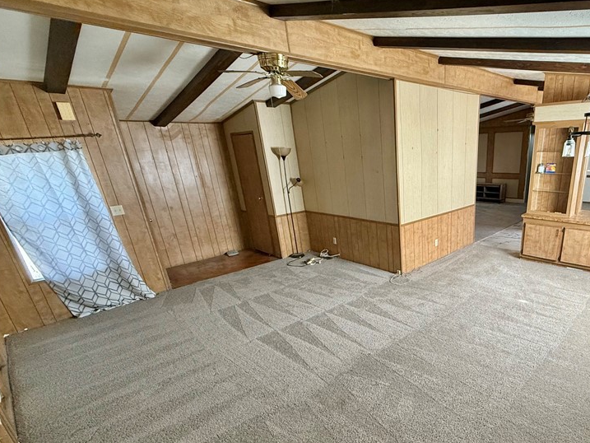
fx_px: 341
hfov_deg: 77.9
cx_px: 412
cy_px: 278
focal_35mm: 20
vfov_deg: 65.0
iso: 320
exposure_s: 1/77
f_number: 2.2
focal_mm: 2.22
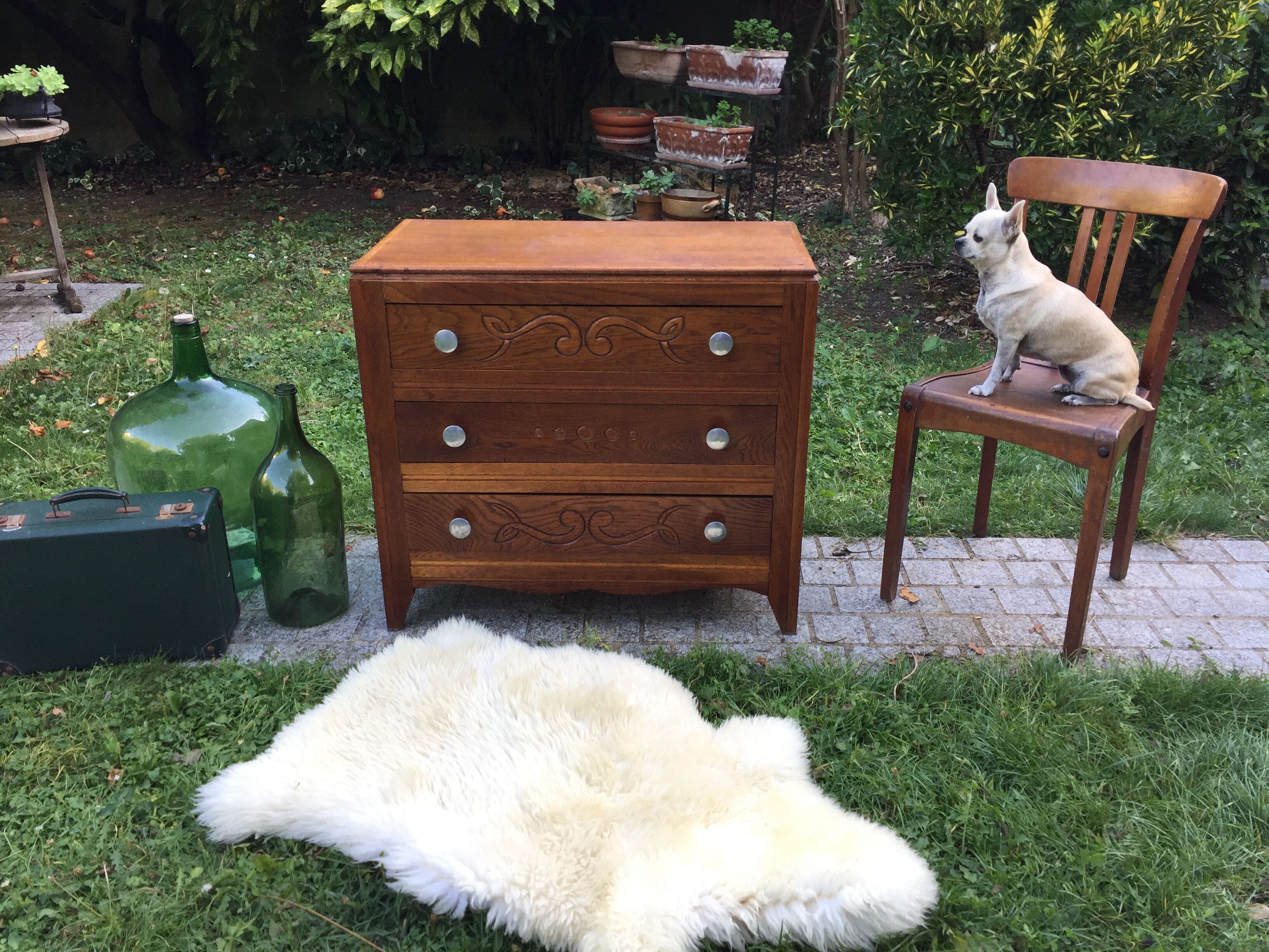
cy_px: 476
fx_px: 1063
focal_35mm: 29
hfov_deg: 61.7
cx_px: 634
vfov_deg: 48.2
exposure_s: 1/100
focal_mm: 4.15
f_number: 2.2
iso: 50
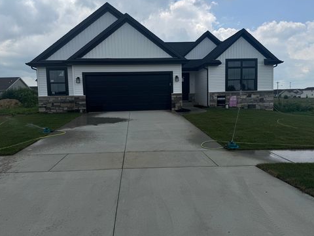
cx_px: 155
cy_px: 114
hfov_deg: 69.4
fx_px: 227
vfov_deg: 54.9
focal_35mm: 25
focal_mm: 6.76
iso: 80
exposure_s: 1/6410
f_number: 1.78
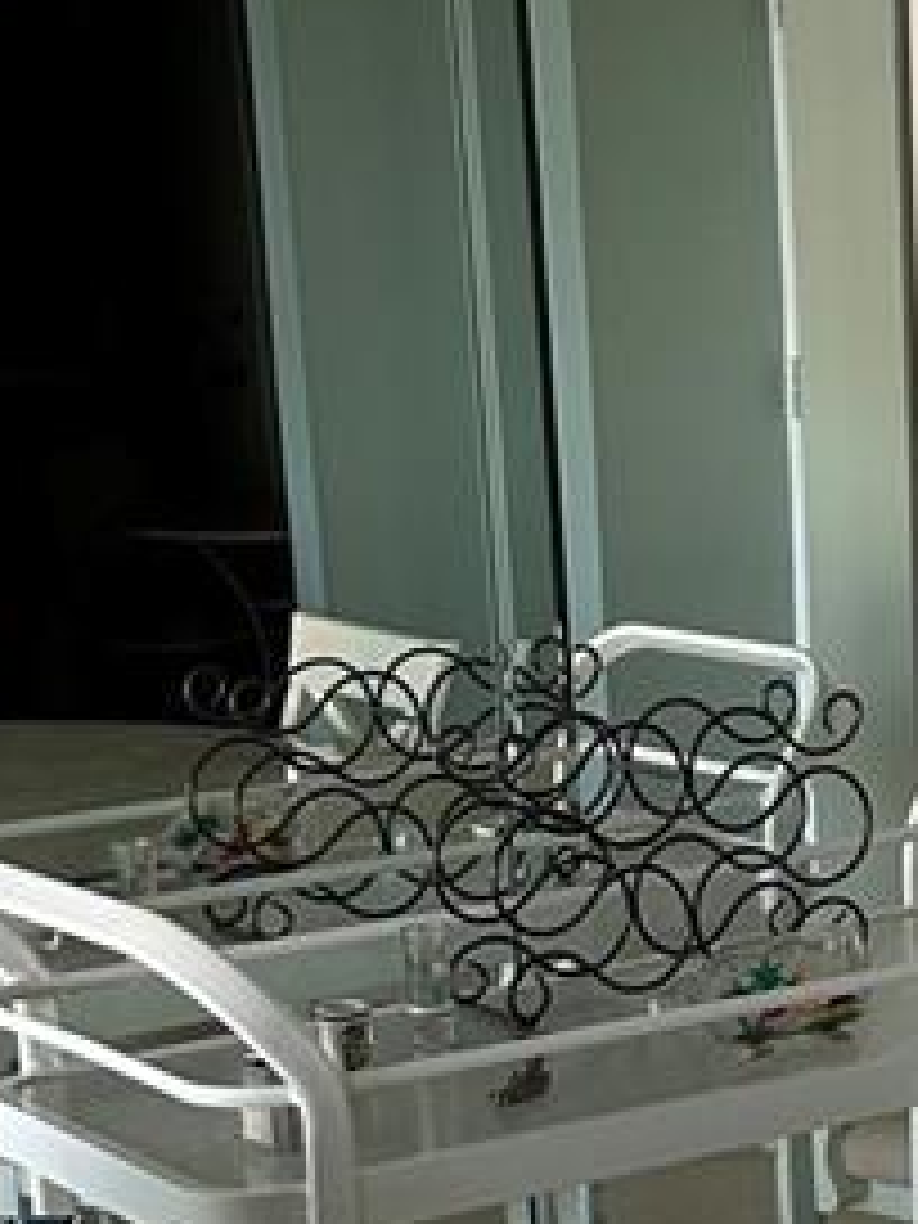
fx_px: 3748
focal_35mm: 106
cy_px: 855
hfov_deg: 13.5
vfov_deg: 18.5
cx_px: 1179
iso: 160
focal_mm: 6.86
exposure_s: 1/121
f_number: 1.78
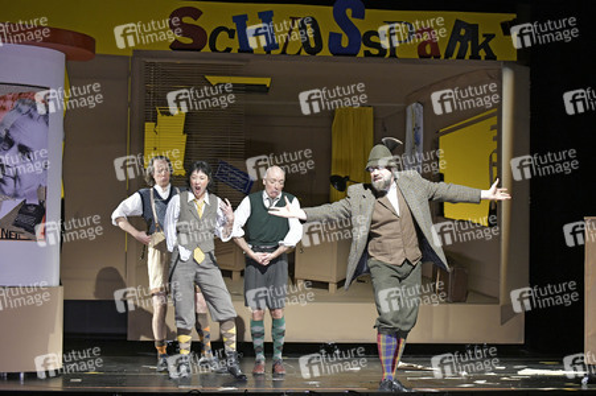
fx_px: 1323
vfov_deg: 17.0
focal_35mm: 80
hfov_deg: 25.4
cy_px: 198
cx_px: 298
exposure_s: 1/160
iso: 2500
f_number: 4.5
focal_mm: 80
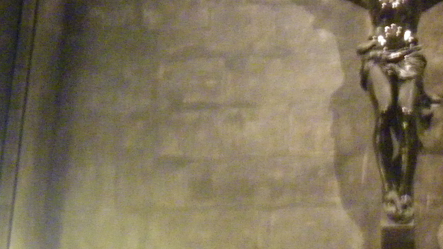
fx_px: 1057
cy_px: 161
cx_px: 425
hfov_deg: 22.9
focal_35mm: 90
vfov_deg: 13.4
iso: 800
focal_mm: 5
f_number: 3.5
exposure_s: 1/4
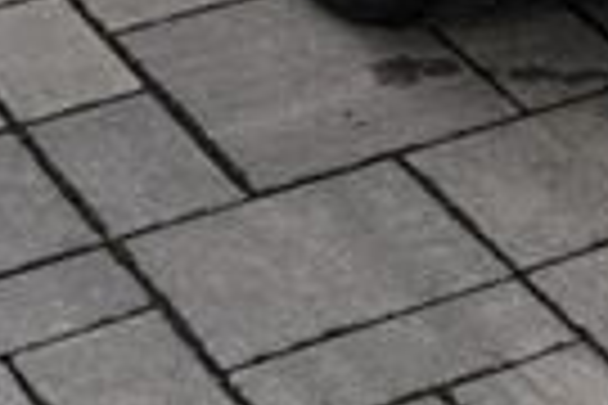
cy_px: -1109
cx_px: 1180
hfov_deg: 9.1
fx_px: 3597
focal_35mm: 213
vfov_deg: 5.7
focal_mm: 28
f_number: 6.3
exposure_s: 1/160
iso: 100
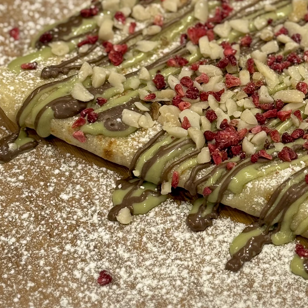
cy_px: 97
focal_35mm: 125
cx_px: 281
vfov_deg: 13.9
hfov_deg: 13.8
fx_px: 1258
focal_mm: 6.76
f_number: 1.78
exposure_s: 1/50
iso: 125
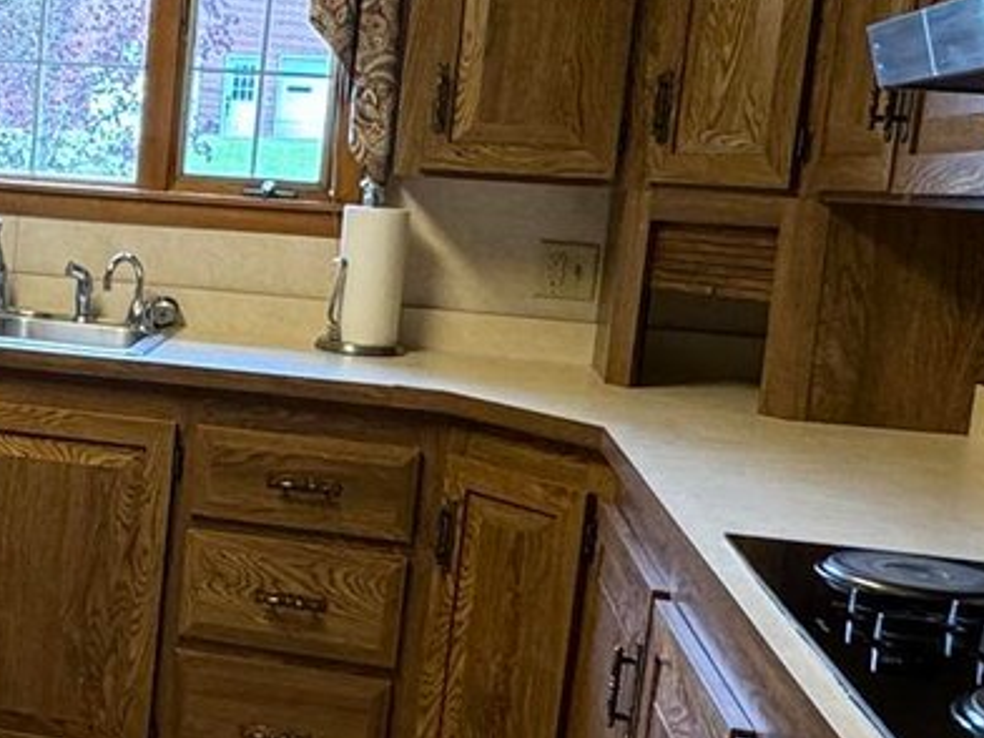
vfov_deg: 27.0
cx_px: -26
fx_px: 1535
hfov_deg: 32.4
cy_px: 363
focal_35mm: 54
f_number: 2.2
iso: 320
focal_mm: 2.22
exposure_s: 1/120
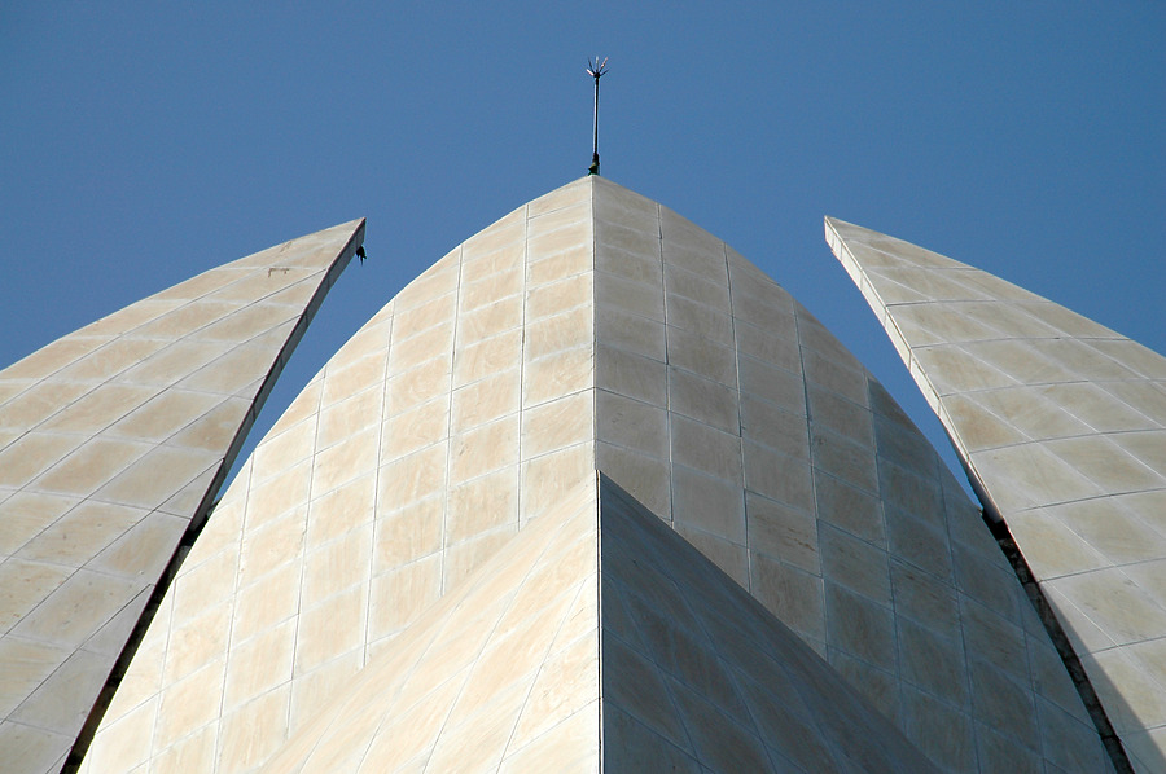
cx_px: 583
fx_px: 7279
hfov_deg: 9.2
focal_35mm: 225
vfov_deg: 6.1
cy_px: 387
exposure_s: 1/1250
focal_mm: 150
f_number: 9
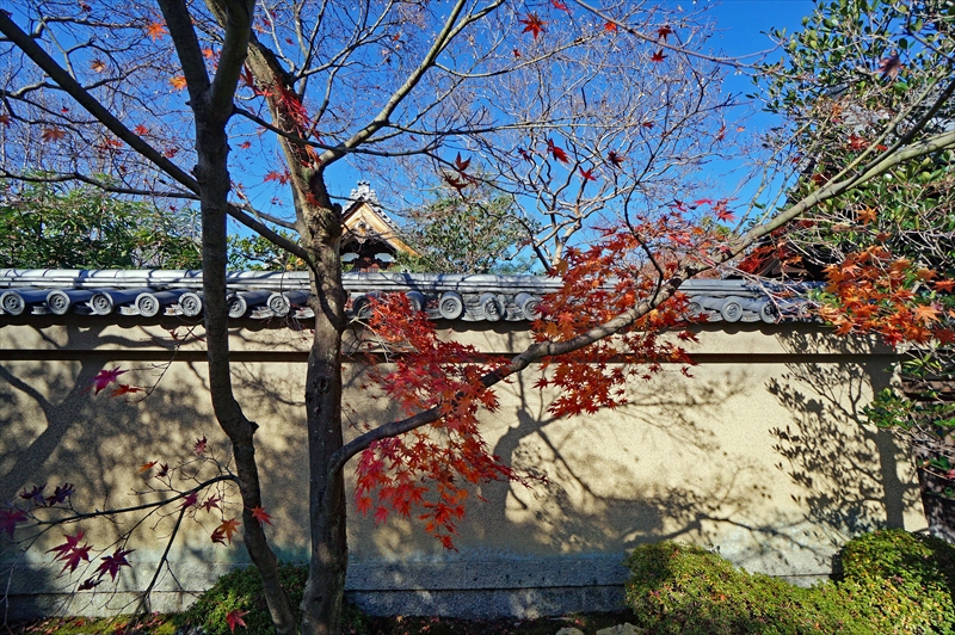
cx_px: 478
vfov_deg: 77.2
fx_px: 398
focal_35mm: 15
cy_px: 318
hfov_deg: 100.4
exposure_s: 1/160
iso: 100
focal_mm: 10
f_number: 9
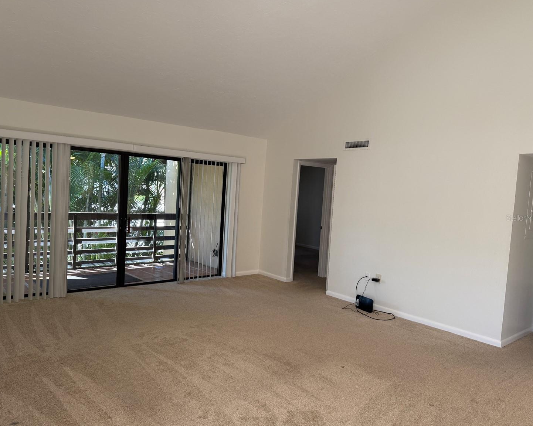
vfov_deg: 54.9
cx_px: 245
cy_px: 218
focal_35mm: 26
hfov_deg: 65.9
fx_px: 410
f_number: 1.78
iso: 125
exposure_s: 1/124
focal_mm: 6.76
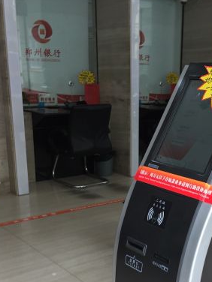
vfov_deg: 34.9
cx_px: 177
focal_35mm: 54
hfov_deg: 26.4
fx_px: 441
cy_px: 207
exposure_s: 1/100
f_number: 2.2
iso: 40
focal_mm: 4.15
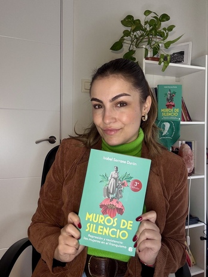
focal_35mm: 30
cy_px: 138
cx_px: 104
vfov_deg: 60.0
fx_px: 240
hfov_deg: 46.8
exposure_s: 1/50
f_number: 1.9
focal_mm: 2.69
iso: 125
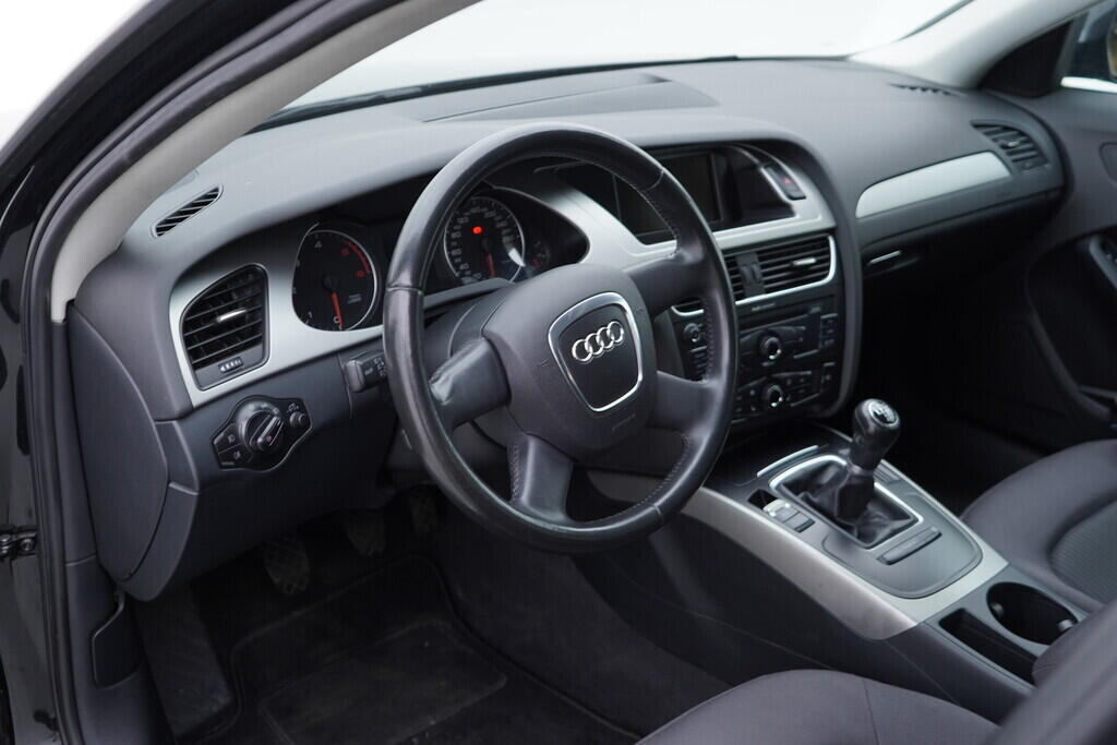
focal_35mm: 36
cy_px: 372
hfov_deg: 53.1
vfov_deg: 36.9
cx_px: 558
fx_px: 1117
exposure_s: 1/40
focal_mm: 24
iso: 125
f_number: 2.8
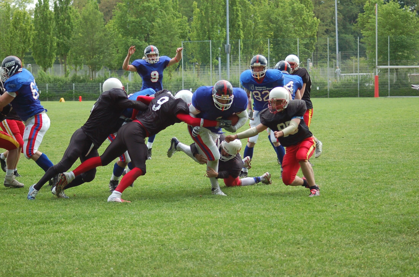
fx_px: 1220
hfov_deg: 19.5
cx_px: 210
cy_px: 138
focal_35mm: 105
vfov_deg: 13.0
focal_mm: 70
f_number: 4
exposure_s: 1/800
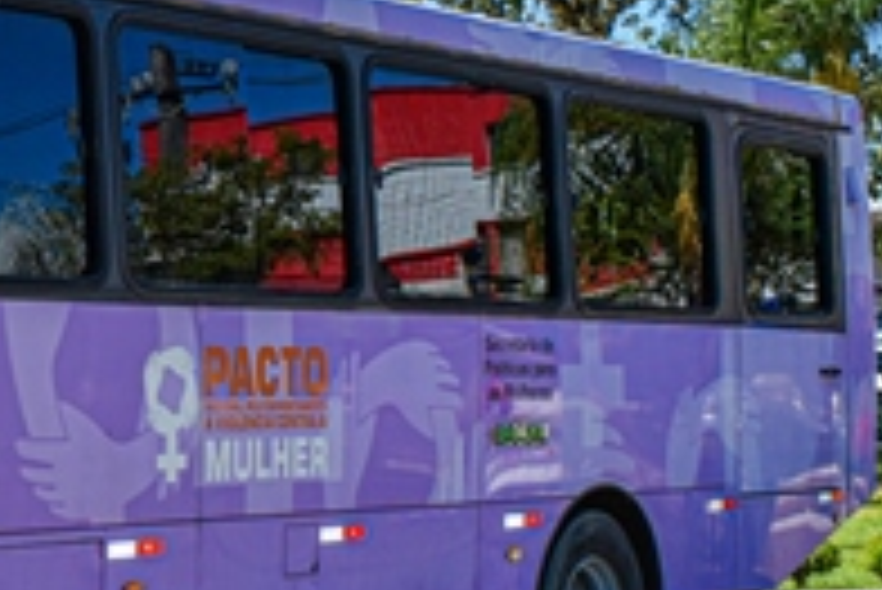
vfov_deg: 12.2
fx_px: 2761
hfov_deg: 17.4
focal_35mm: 113
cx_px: -148
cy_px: 444
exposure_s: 1/250
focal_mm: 23
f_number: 9
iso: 100
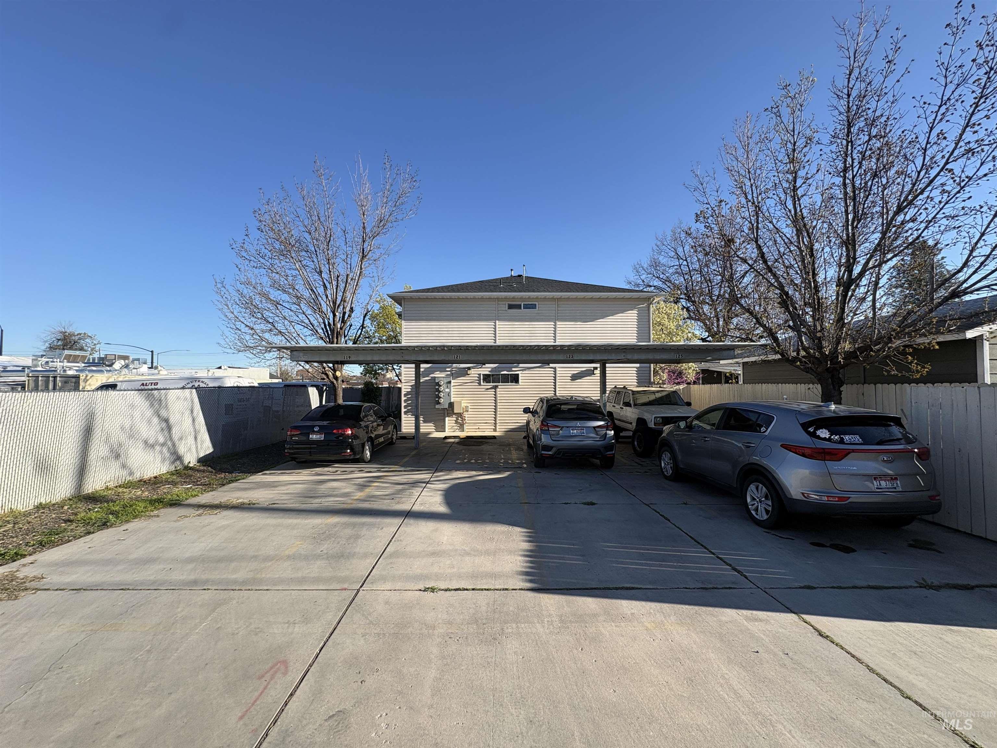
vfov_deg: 85.7
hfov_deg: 102.1
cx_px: 498
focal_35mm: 14
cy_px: 374
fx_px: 403
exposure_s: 1/921
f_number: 2.2
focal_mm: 2.22
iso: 50
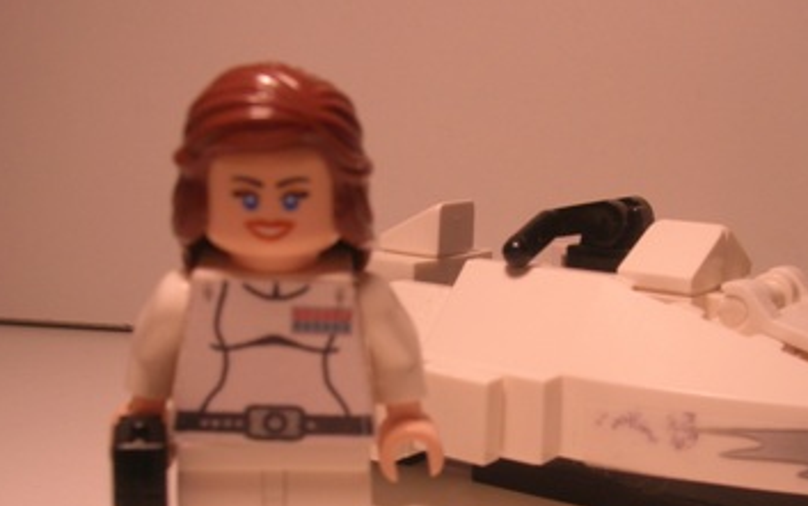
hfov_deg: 39.4
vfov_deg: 25.2
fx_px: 1124
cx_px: 485
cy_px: 347
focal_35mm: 51
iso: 50
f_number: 4.9
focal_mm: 5.7
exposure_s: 1/53.5
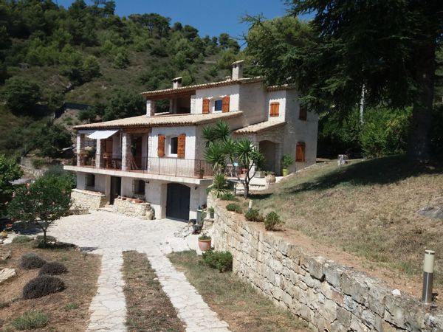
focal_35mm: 28
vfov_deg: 49.7
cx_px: 222
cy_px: 166
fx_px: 358
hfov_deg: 63.4
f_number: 1.9
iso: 64
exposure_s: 1/2178
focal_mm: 3.7
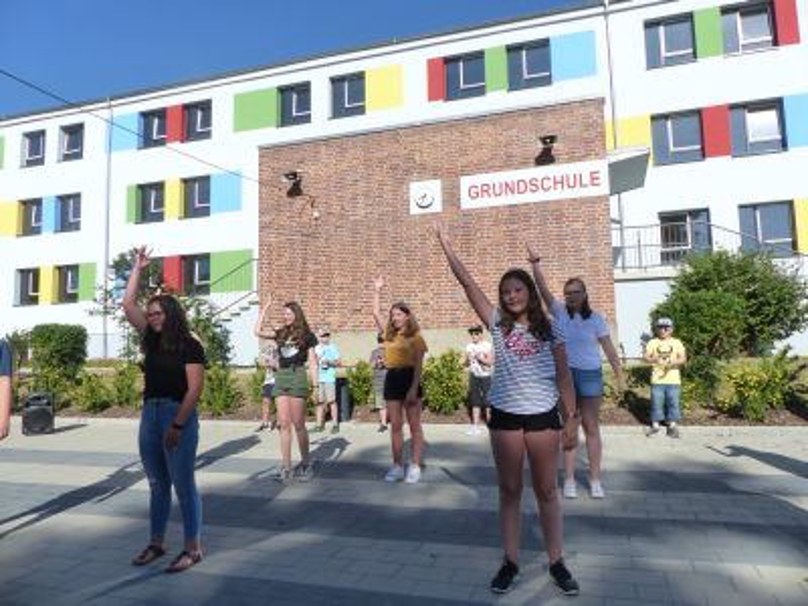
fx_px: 584
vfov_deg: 54.9
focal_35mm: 25
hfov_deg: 69.4
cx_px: 404
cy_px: 303
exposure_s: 1/2000
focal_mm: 4.5
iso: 160
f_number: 2.8
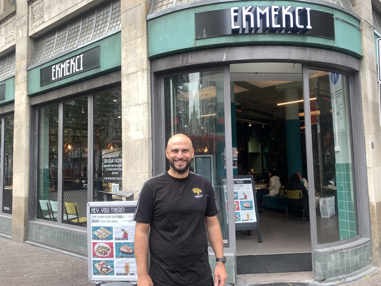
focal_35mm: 26
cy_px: 143
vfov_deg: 53.1
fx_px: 286
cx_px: 190
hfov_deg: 67.3
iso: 25
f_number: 1.8
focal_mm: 4.25
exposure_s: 1/123
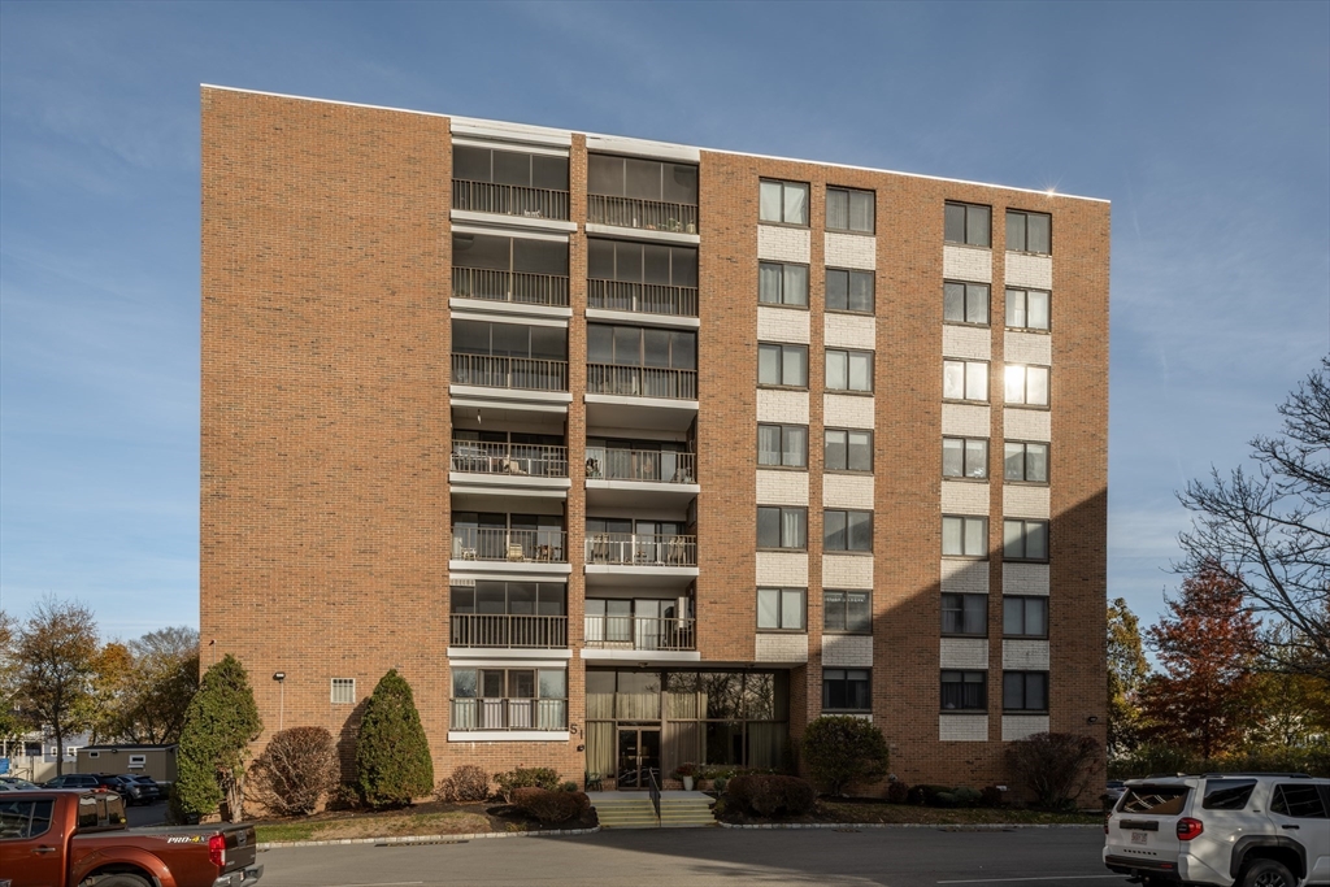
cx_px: 665
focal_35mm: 24
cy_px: 444
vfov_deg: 53.1
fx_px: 887
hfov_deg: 73.7
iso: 64
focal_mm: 24
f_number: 18
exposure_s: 1/500
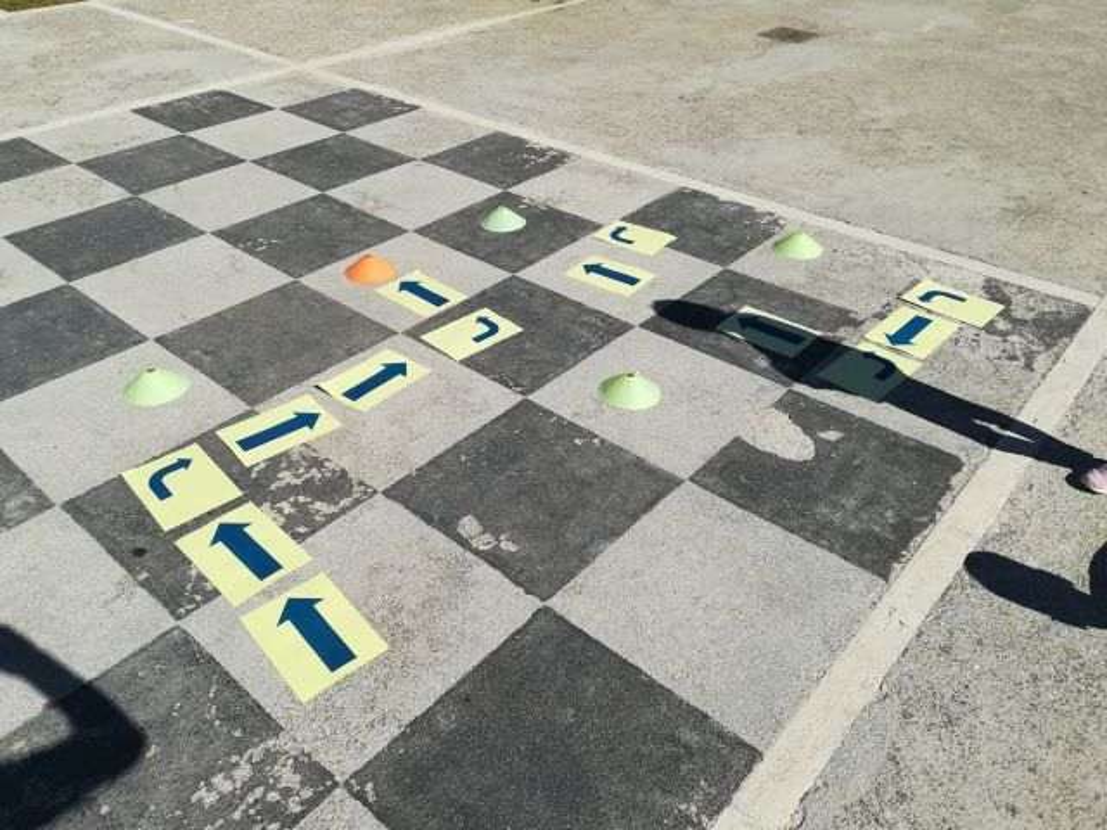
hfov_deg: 67.3
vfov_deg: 53.1
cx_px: 554
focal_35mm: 26
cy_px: 415
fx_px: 831
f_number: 2.2
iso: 50
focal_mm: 3.83
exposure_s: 1/1709
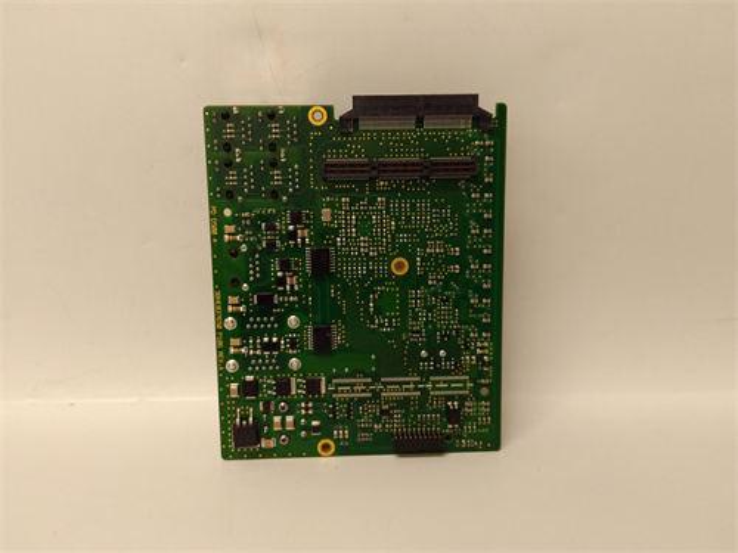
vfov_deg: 51.4
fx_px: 576
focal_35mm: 27
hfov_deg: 65.3
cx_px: 369
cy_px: 276
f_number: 2
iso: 169
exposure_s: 1/30
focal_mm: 3.79
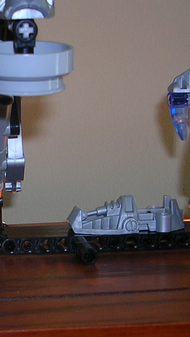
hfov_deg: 12.0
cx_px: -50
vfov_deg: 21.8
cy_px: 192
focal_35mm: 98
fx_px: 877
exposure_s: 1/60.1
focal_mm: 5.8
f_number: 2.8
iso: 50
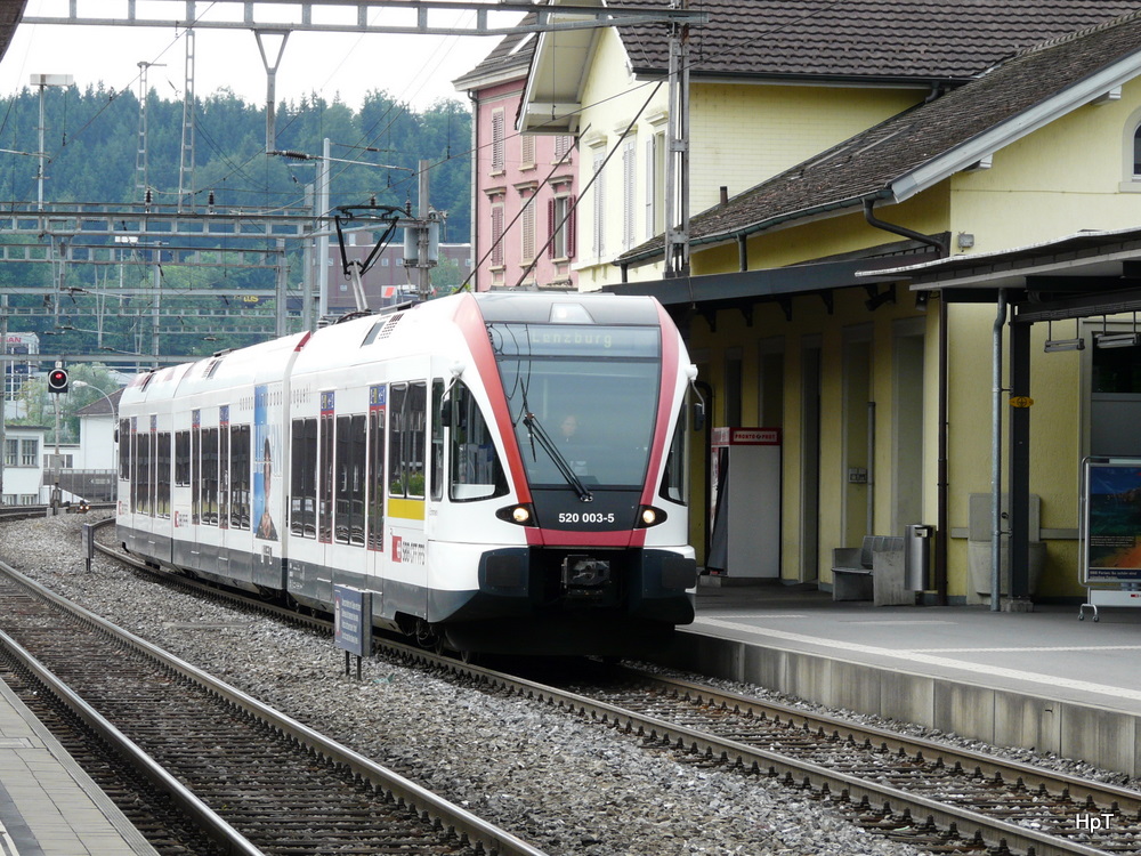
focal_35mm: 141
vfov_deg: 10.5
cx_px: 570
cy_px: 428
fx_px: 4648
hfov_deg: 14.0
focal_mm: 23.1
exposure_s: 1/250
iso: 100
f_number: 4
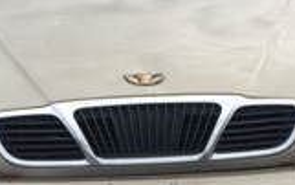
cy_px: 187
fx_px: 982
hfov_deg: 17.1
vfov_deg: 10.7
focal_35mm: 122
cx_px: 128
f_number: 2.2
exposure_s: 1/1466
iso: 32
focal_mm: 4.15
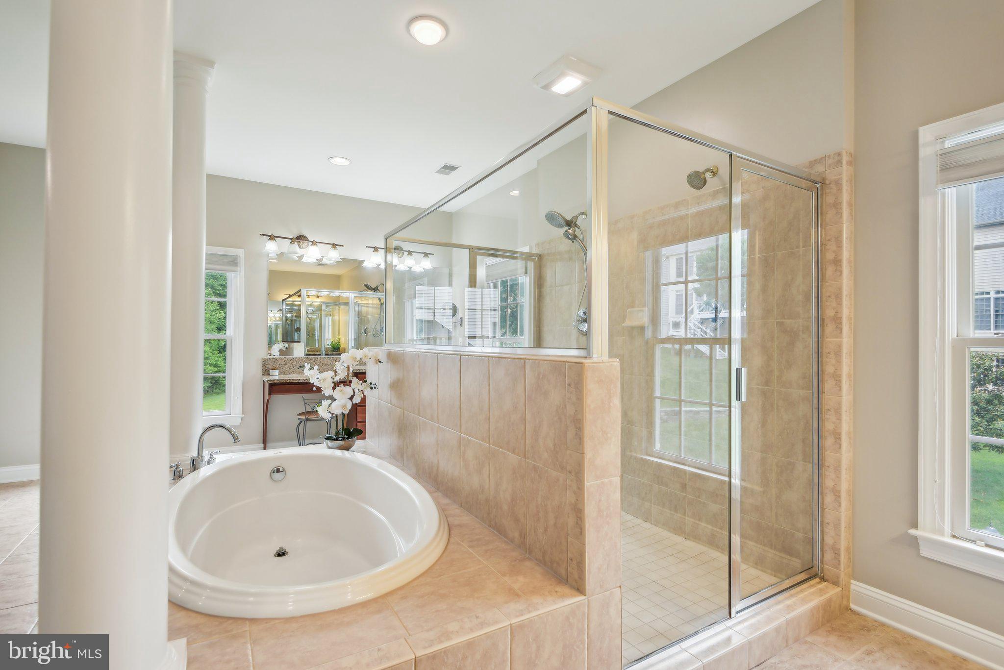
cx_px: 502
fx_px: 446
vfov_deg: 73.8
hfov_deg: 96.7
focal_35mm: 16
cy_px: 335
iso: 400
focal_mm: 16
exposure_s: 1/15
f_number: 8
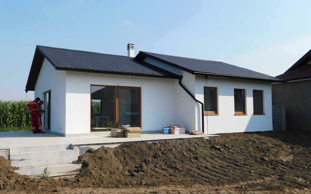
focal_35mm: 32
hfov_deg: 59.7
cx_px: 155
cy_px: 104
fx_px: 271
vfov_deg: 39.4
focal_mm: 5.3
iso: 125
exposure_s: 1/400
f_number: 6.4
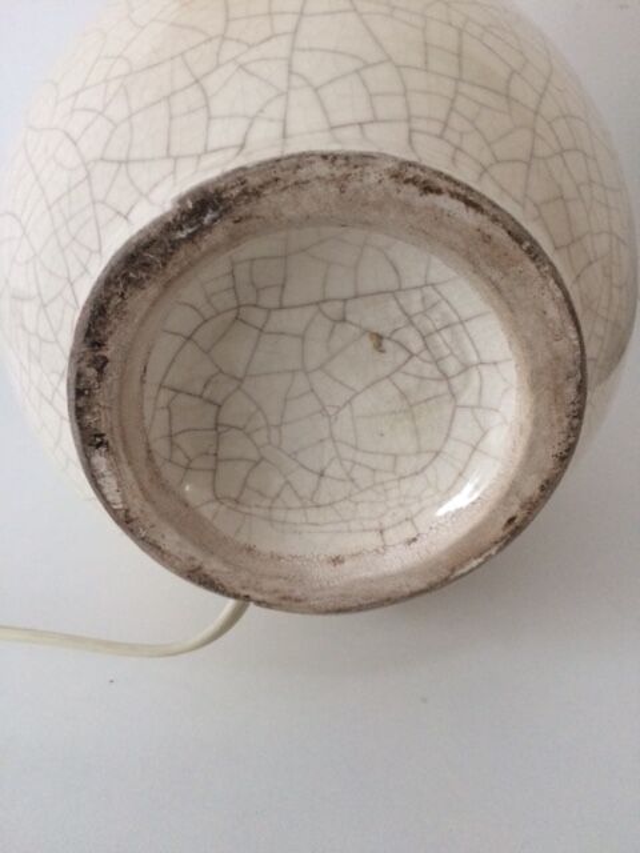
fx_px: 715
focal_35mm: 29
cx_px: 320
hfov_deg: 48.2
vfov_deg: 61.7
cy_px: 426
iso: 250
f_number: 2.2
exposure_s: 1/33
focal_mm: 4.15
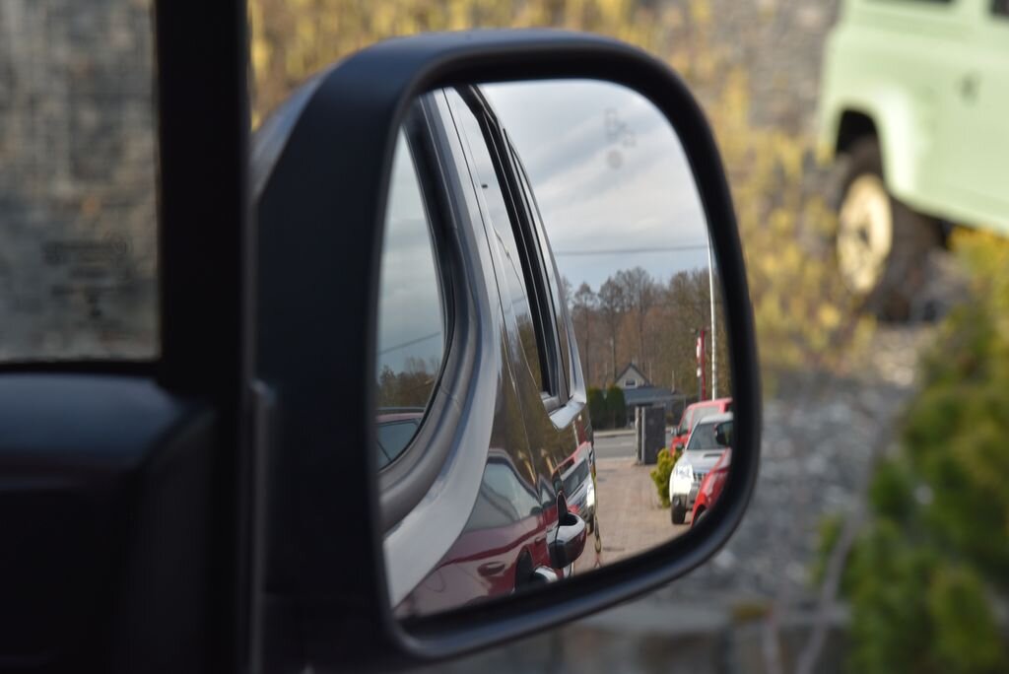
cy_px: 337
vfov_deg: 11.4
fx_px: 3365
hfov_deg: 17.1
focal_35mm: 120
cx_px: 504
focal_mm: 120
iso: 500
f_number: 9
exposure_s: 1/320
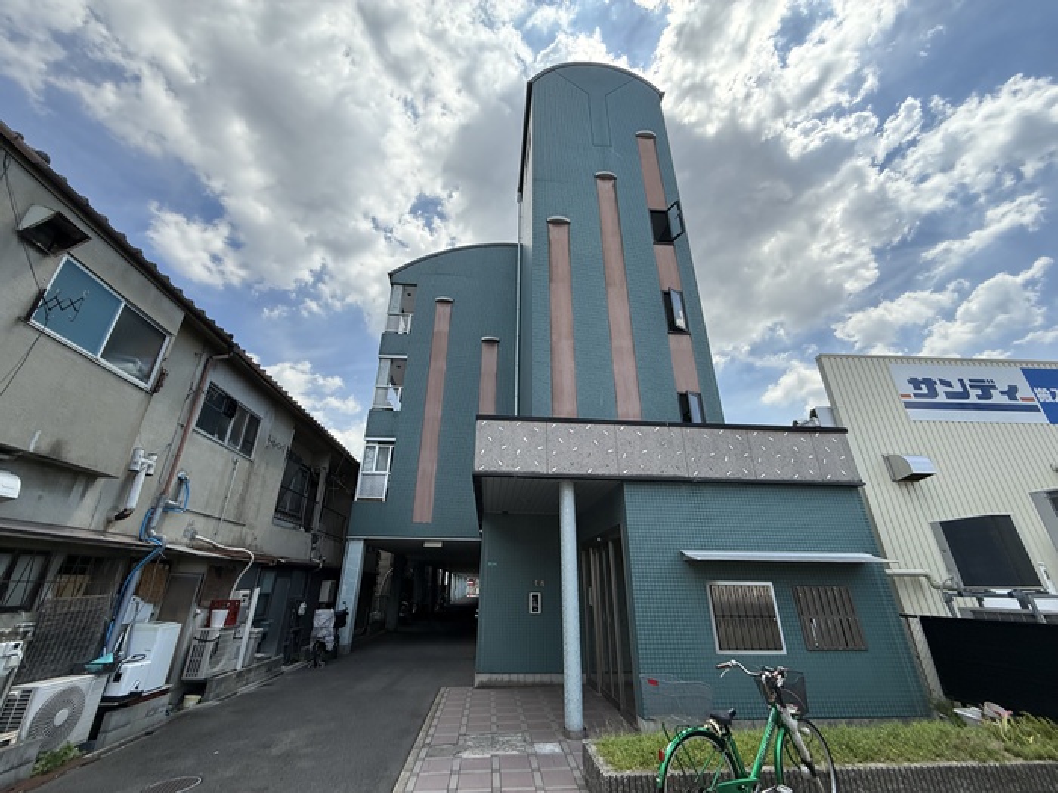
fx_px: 428
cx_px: 529
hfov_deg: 102.1
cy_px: 396
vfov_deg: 85.7
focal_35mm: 14
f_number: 2.2
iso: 64
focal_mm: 2.22
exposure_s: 1/1698
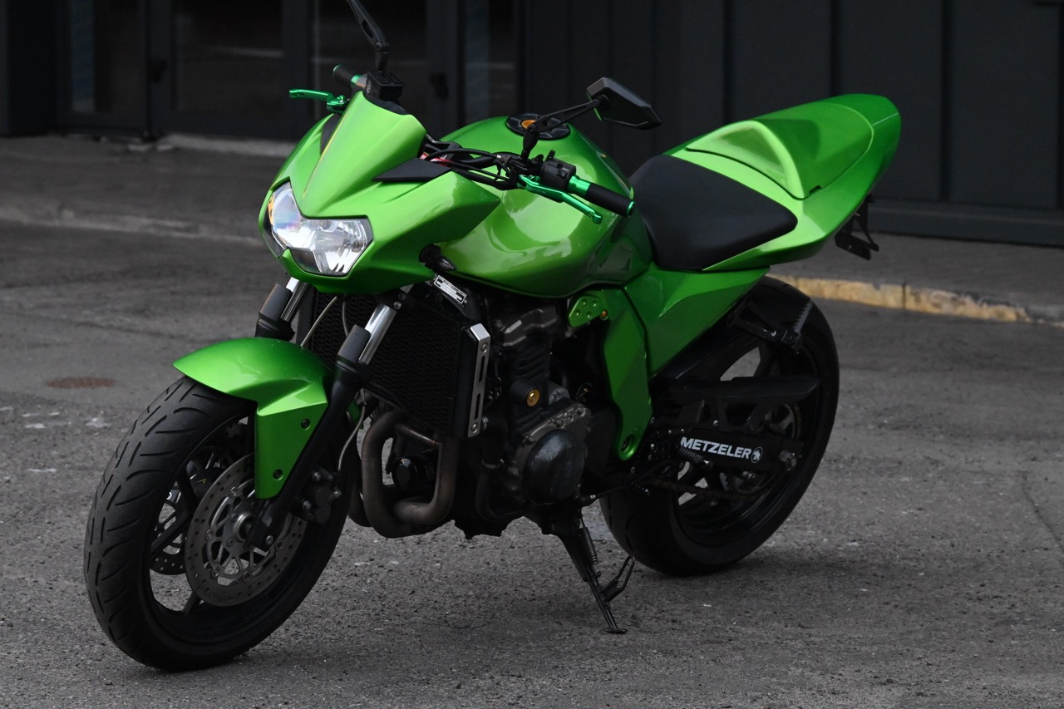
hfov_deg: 14.7
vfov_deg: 9.8
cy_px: 354
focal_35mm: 140
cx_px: 532
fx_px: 4122
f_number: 6.3
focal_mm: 93
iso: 4000
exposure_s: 1/500
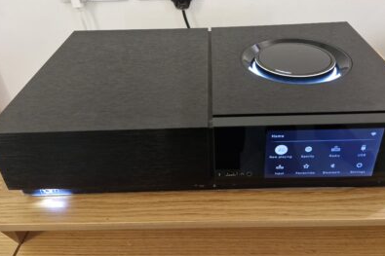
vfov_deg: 41.9
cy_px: 91
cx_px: 212
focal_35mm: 31
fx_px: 331
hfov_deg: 60.2
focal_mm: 5.54
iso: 800
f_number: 1.8
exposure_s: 1/50
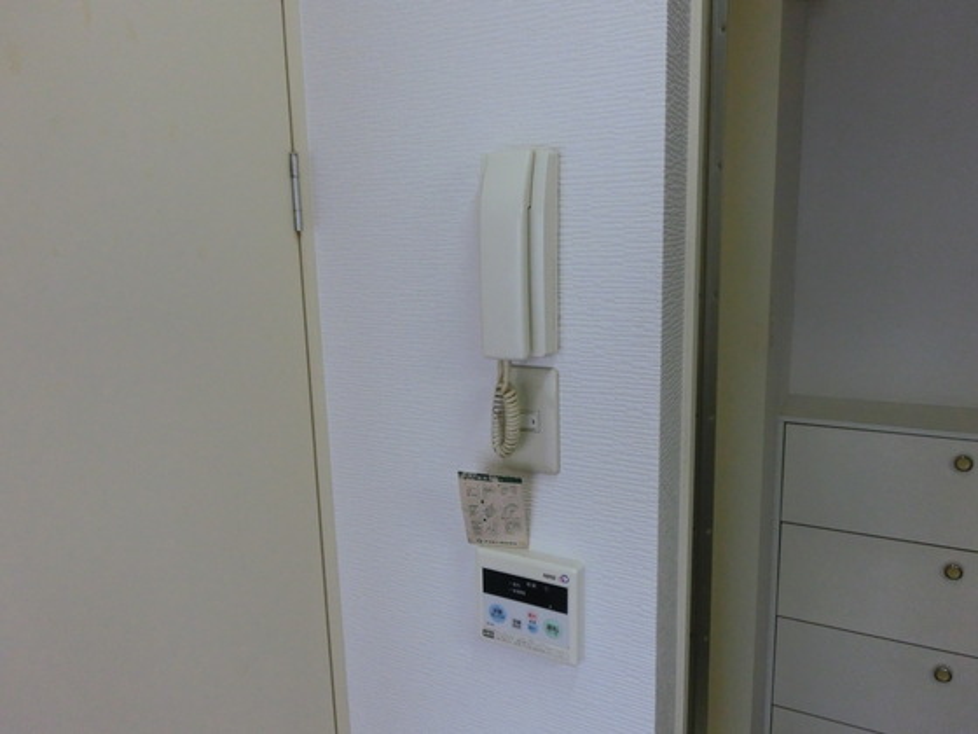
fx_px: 706
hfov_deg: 69.4
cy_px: 367
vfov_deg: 54.9
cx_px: 489
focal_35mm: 25
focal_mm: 4.4
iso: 400
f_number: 3.3
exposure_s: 1/125
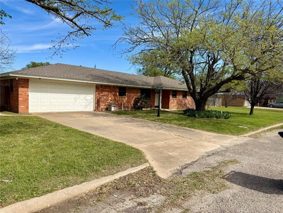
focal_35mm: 24
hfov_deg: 71.6
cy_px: 106
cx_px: 142
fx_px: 196
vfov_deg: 56.8
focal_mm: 6.76
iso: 80
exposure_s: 1/4673
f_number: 1.78
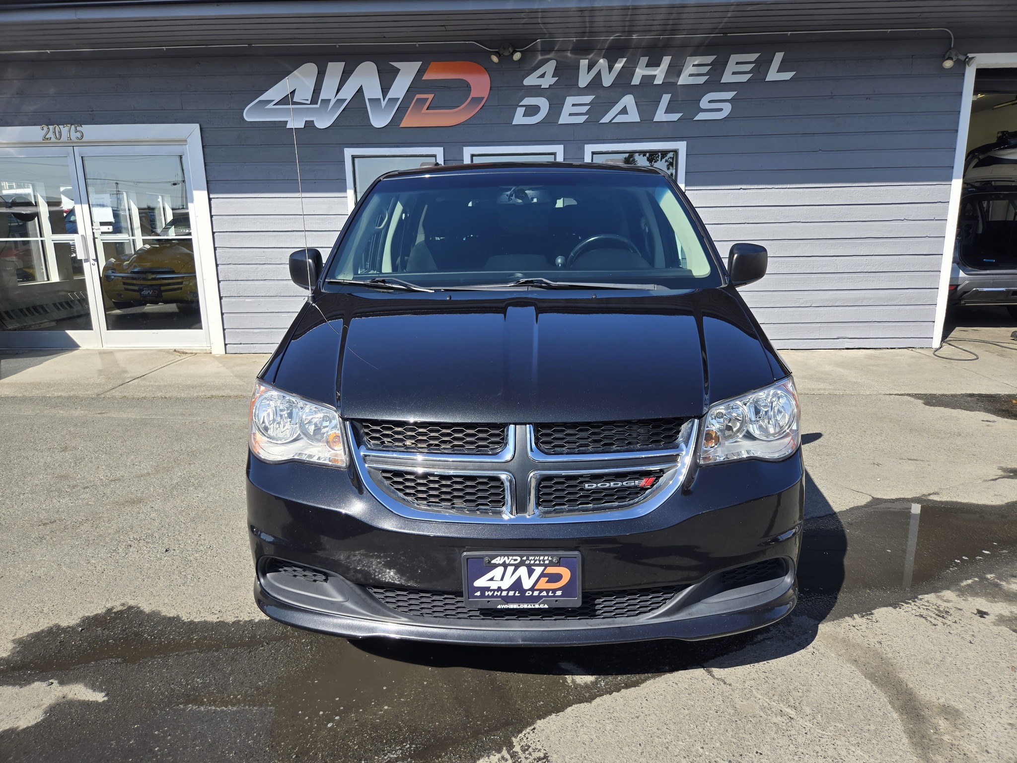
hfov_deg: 73.9
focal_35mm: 23
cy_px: 382
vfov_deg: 58.9
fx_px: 676
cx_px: 508
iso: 25
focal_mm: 5.4
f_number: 1.8
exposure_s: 1/1123
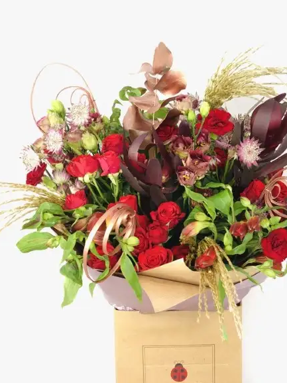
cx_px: 184
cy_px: 235
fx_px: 797
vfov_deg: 27.0
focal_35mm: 72
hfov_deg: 20.4
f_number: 2.4
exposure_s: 1/50
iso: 80
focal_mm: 6
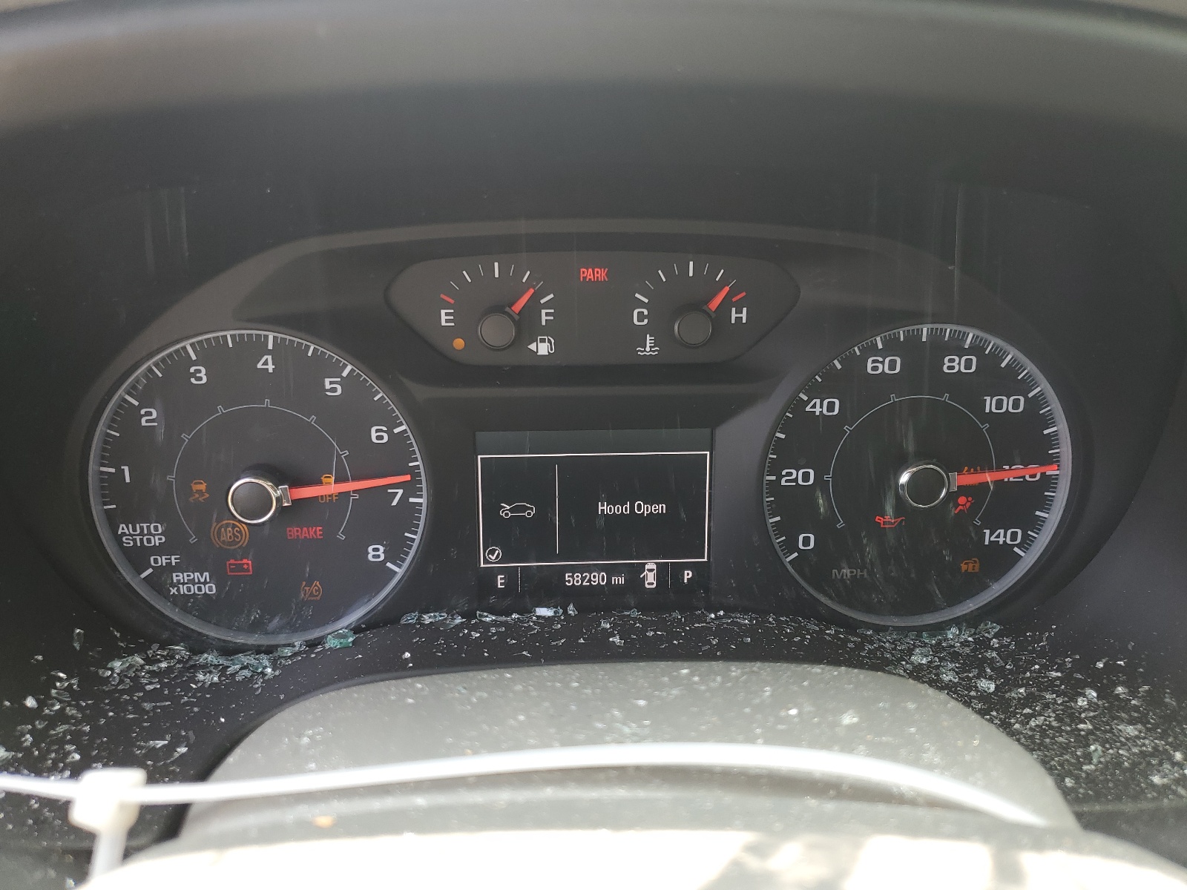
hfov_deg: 67.3
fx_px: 892
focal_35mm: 26
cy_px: 445
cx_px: 594
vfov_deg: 53.1
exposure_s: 1/192
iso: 50
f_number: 1.5
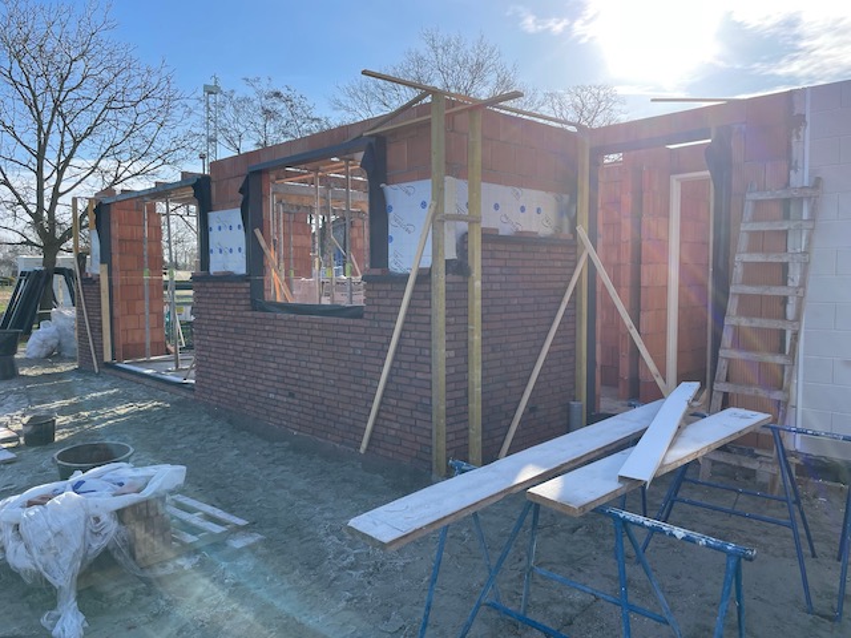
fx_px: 639
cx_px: 426
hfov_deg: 67.3
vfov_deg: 53.1
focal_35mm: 26
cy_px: 319
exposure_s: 1/2020
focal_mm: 4.2
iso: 32
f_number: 1.6
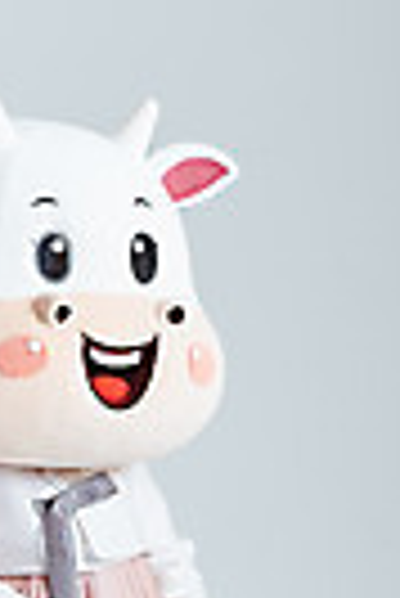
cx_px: -133
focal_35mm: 211
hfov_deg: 6.5
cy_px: 576
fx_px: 3507
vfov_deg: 9.7
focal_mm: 70
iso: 100
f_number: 11
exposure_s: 1/125
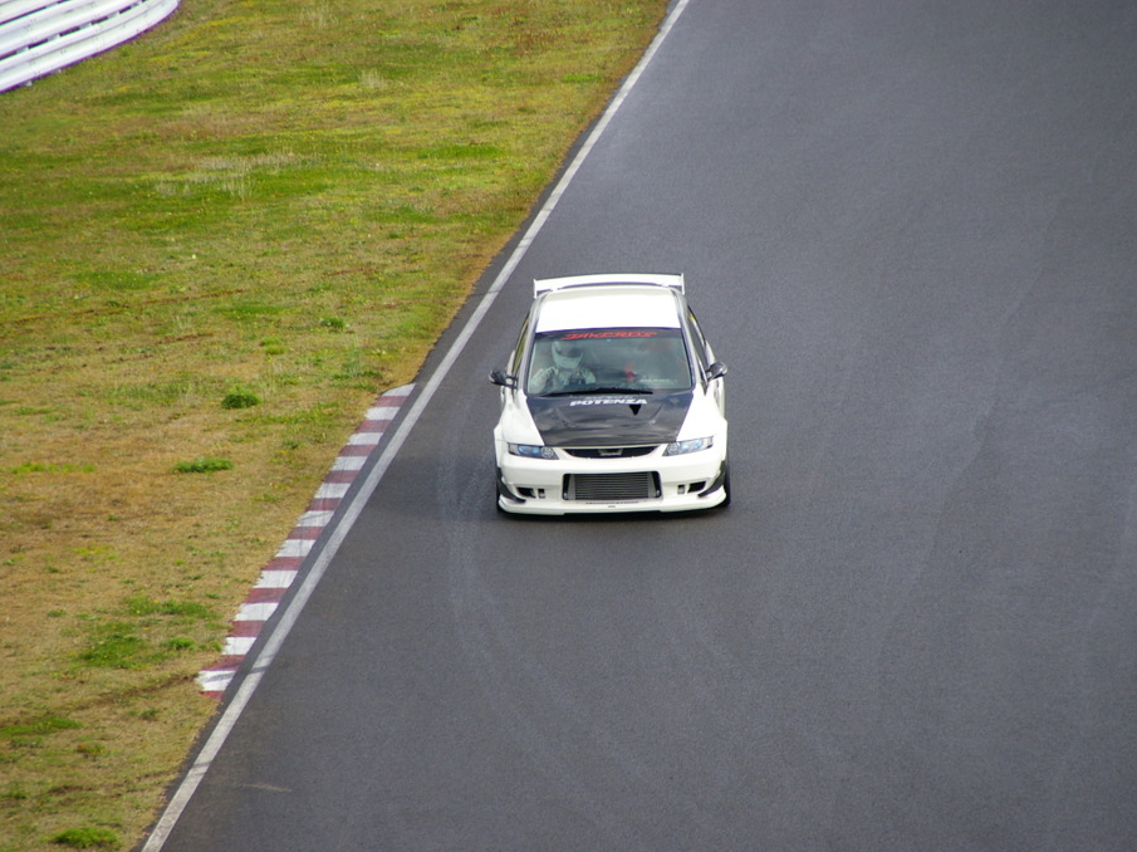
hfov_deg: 4.9
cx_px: 596
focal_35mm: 408
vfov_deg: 3.6
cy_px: 427
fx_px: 13396
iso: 200
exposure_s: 1/350
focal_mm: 250
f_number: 8
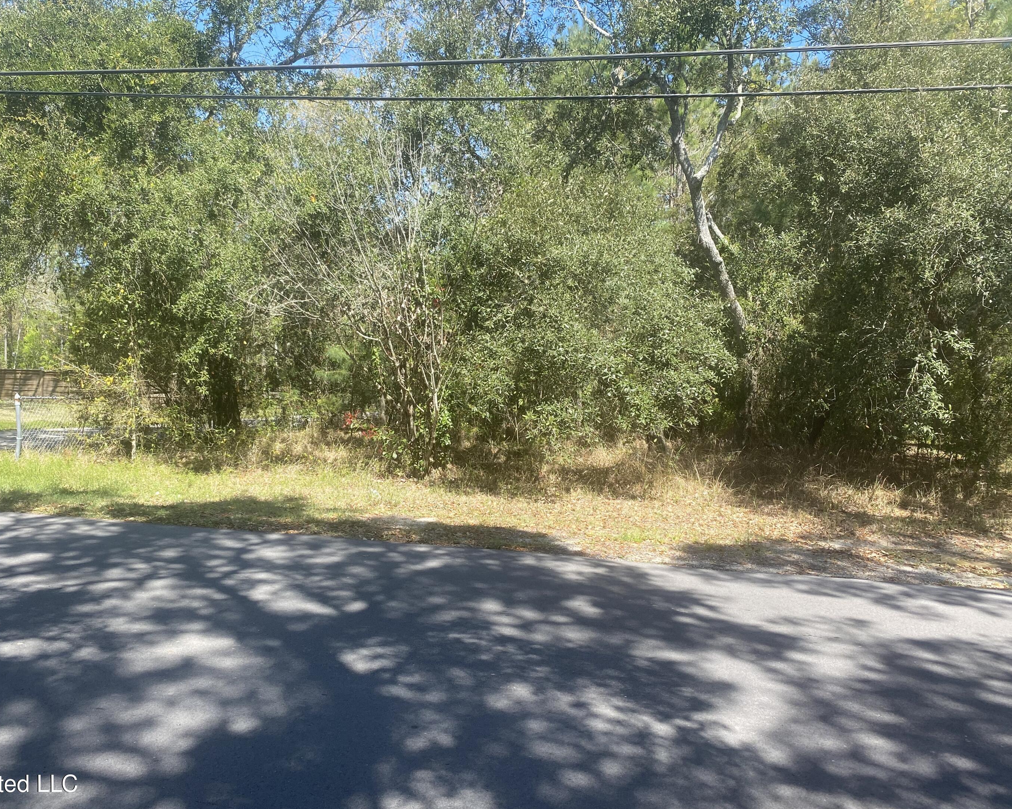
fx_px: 839
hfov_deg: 62.1
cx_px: 464
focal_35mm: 28
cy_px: 404
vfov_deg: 51.5
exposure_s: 1/767
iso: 32
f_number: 1.8
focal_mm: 4.25
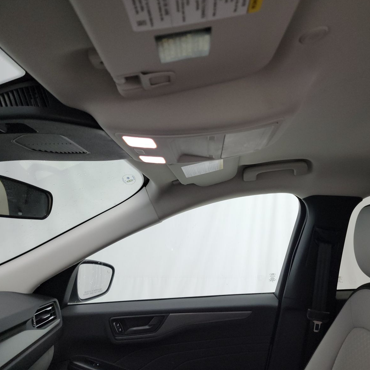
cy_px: 181
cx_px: 251
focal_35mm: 29
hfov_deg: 54.3
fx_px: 351
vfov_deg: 55.6
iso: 556
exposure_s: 1/59
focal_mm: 6.7
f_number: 1.8
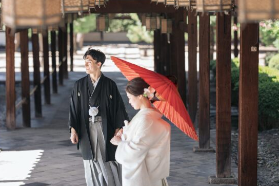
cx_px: 158
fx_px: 968
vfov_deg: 10.9
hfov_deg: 16.4
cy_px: 51
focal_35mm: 125
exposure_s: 1/640
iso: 200
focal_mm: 85
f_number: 2
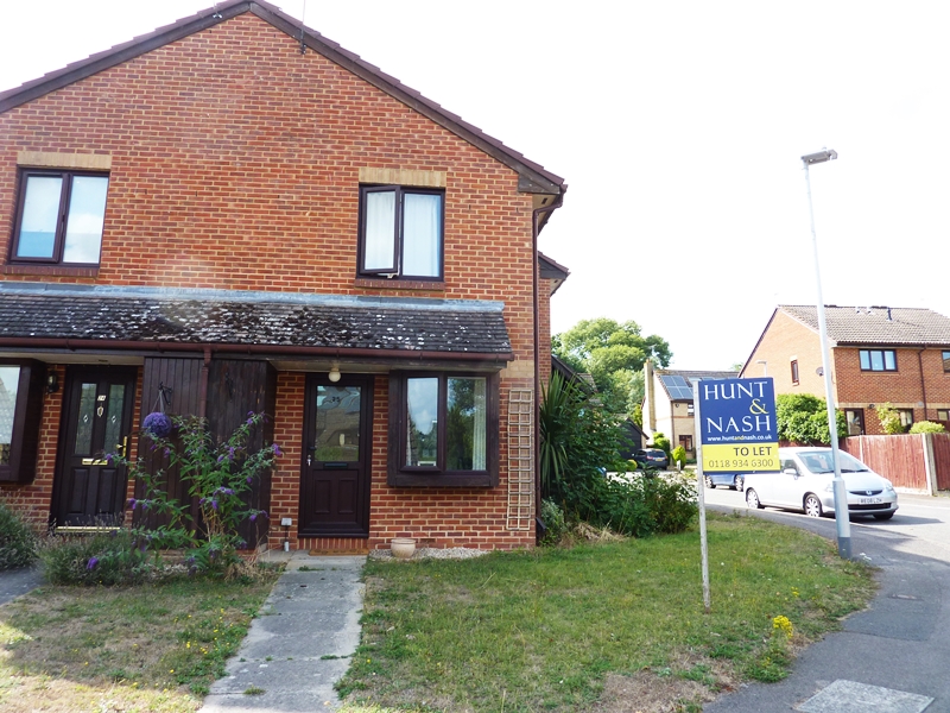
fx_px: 686
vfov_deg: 54.9
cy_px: 356
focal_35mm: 25
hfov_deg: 69.4
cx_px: 475
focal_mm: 4.1
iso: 80
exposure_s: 1/160
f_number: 4
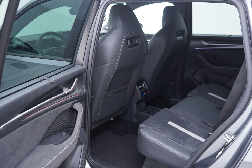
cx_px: 126
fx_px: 252
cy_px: 84
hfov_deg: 53.1
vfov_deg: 36.9
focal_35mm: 36
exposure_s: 1/40
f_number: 2.8
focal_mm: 24
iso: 320
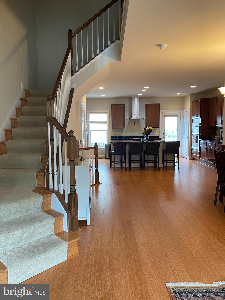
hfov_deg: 53.1
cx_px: 112
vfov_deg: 67.3
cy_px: 150
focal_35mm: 26
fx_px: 225
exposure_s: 1/60
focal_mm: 4.25
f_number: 1.8
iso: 125
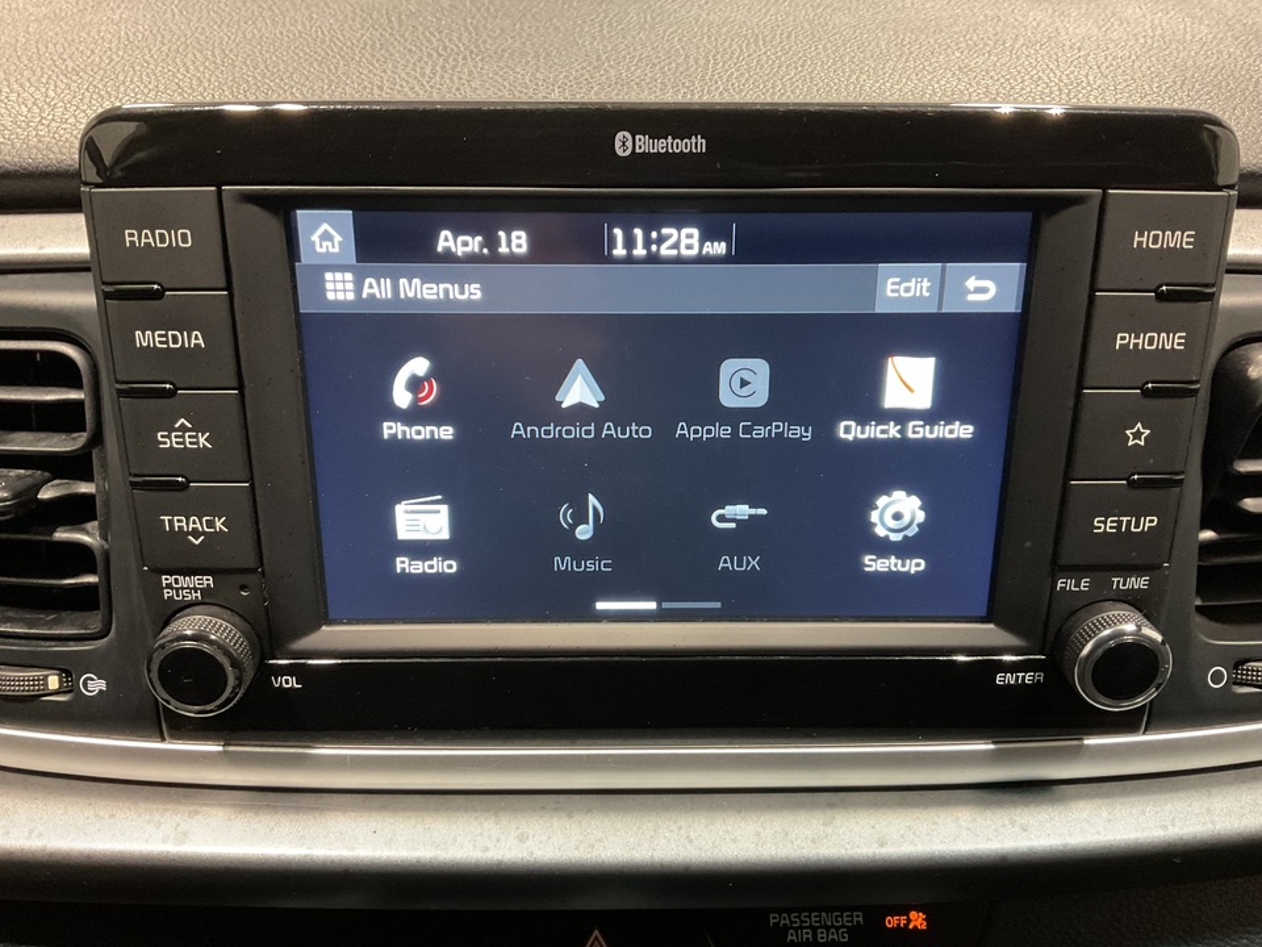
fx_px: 1057
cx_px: 631
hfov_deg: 61.7
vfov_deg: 48.2
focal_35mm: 29
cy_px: 474
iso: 250
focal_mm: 3
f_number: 1.8
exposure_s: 1/40
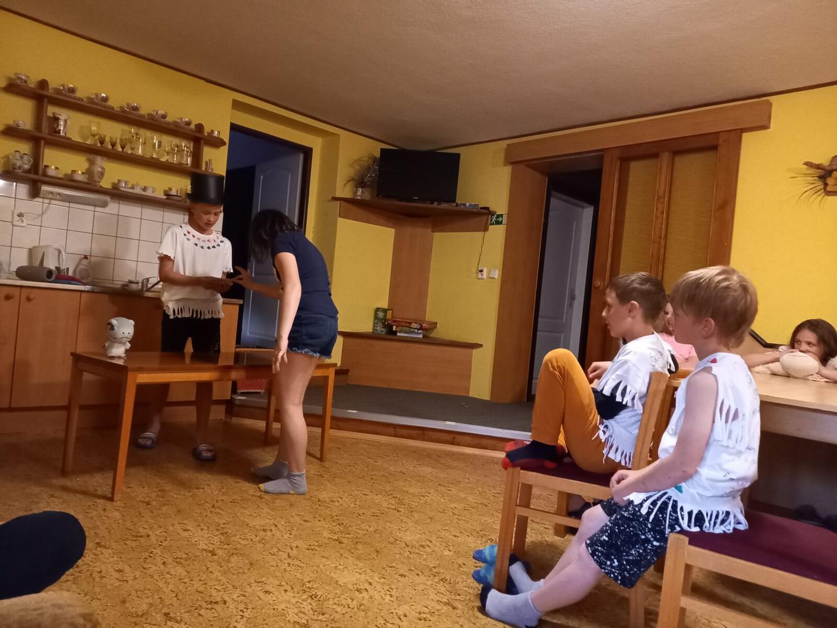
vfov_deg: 54.9
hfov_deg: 69.4
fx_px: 605
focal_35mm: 25
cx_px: 418
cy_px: 314
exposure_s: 1/16.7
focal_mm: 4.65
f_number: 1.8
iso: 1600
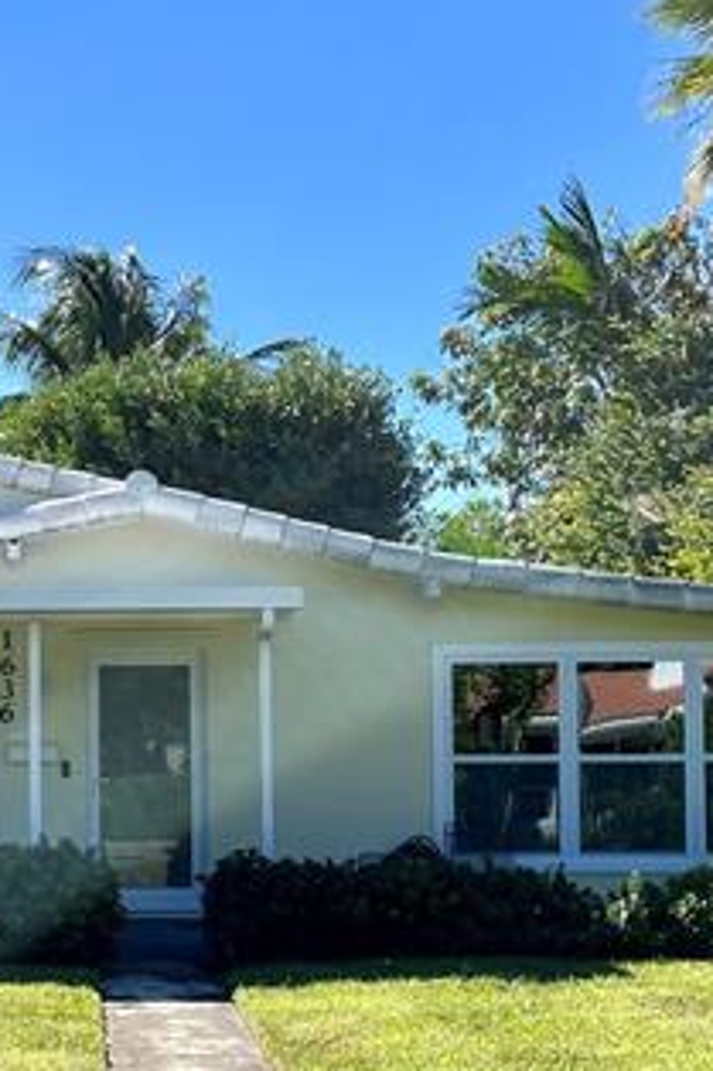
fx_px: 2052
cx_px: -51
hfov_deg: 19.0
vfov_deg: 29.1
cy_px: 682
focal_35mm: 69
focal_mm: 5.1
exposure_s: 1/3049
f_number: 1.6
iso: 50
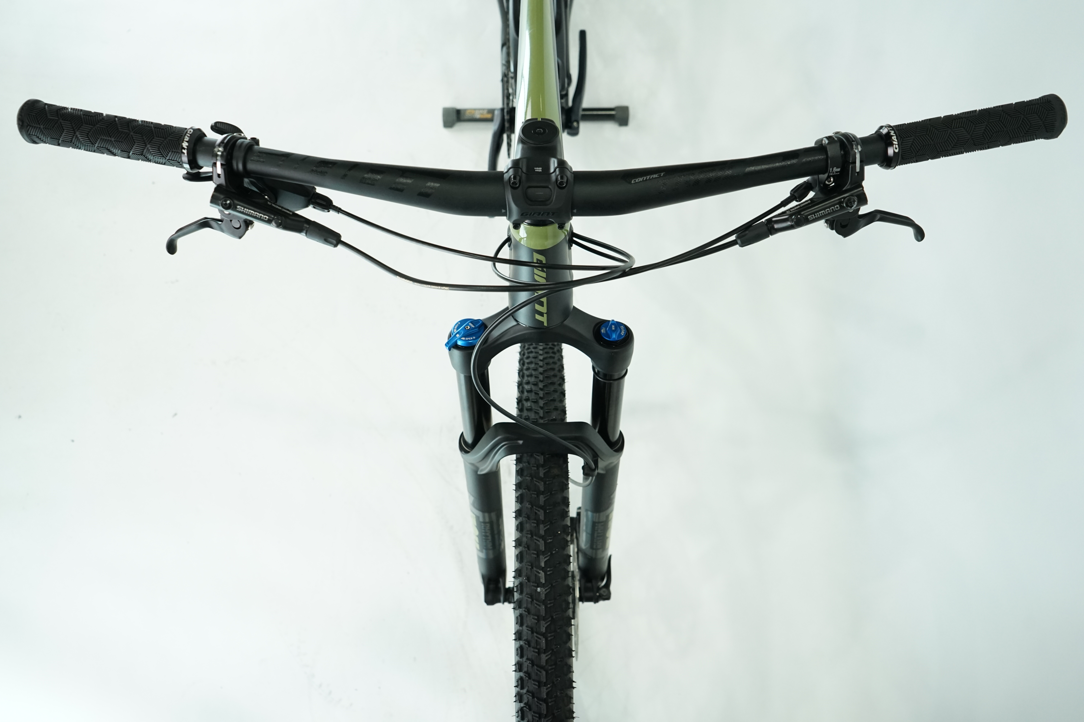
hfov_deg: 65.5
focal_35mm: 28
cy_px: 361
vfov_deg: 46.4
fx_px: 843
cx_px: 542
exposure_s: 1/200
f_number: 5.6
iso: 1600
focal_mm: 28
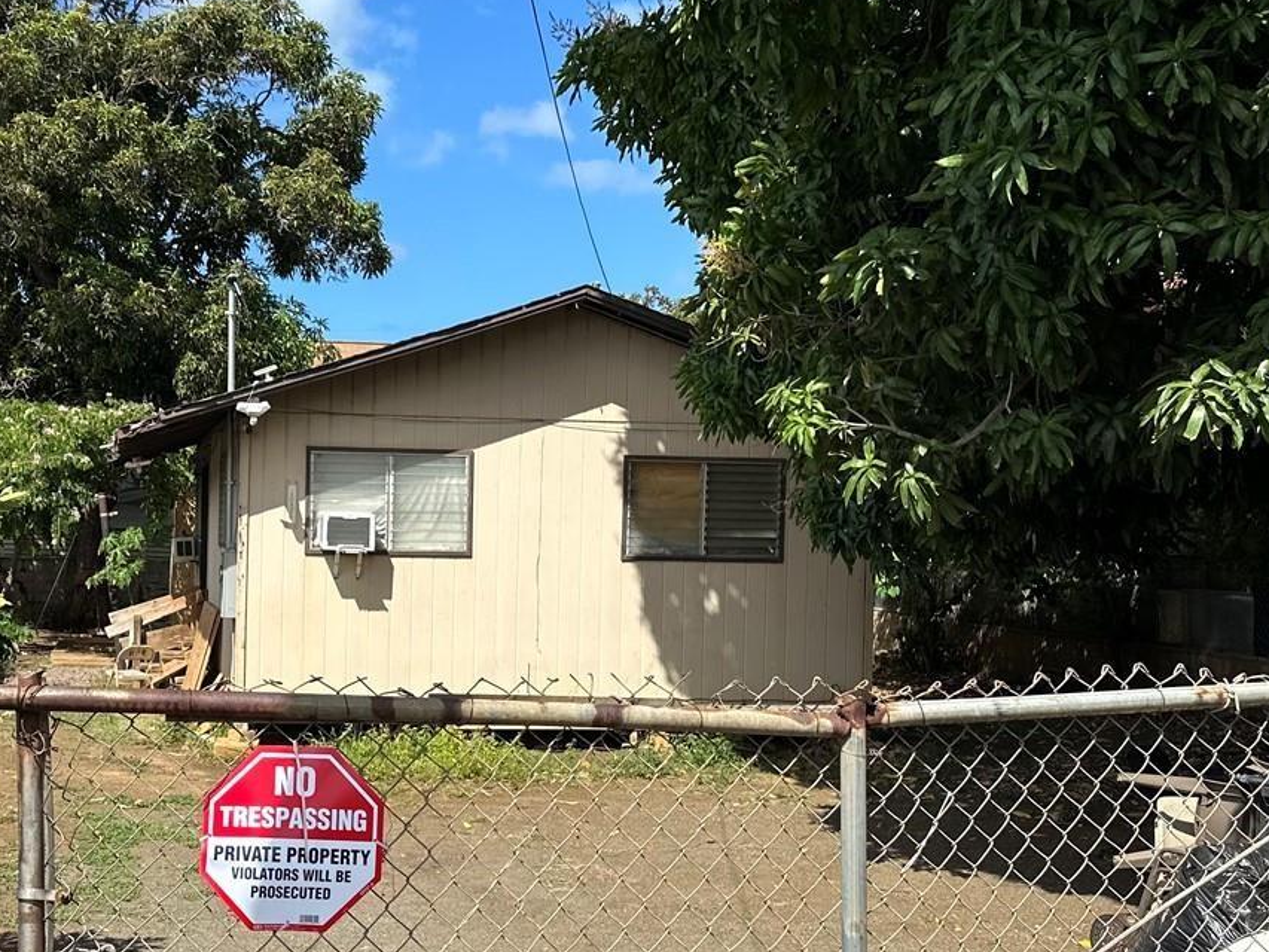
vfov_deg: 32.1
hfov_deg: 41.1
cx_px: 354
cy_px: 541
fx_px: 1650
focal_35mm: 45
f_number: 1.78
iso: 80
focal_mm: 6.86
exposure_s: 1/4545
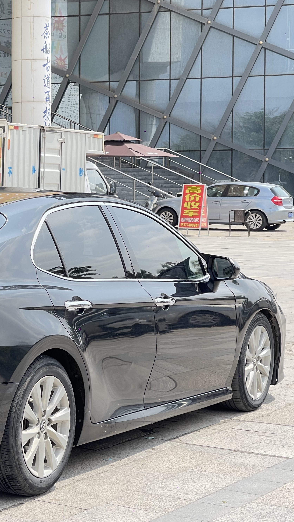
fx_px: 1303
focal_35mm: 94
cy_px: 262
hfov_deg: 12.6
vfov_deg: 22.7
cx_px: -38
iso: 20
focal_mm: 7.5
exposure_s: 1/504
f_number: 2.2
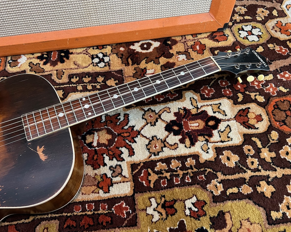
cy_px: 113
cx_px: 139
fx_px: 241
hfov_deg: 62.2
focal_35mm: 28
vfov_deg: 51.5
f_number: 1.5
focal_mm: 5.7
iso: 400
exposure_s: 1/50
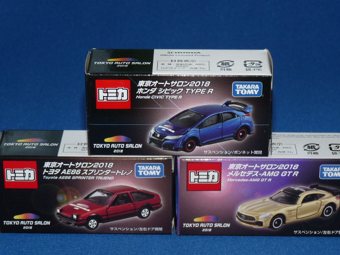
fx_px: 1041
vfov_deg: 14.0
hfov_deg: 18.5
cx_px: 170
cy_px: 128
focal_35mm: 106
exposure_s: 1/30
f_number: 3.2
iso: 100
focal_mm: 10.8
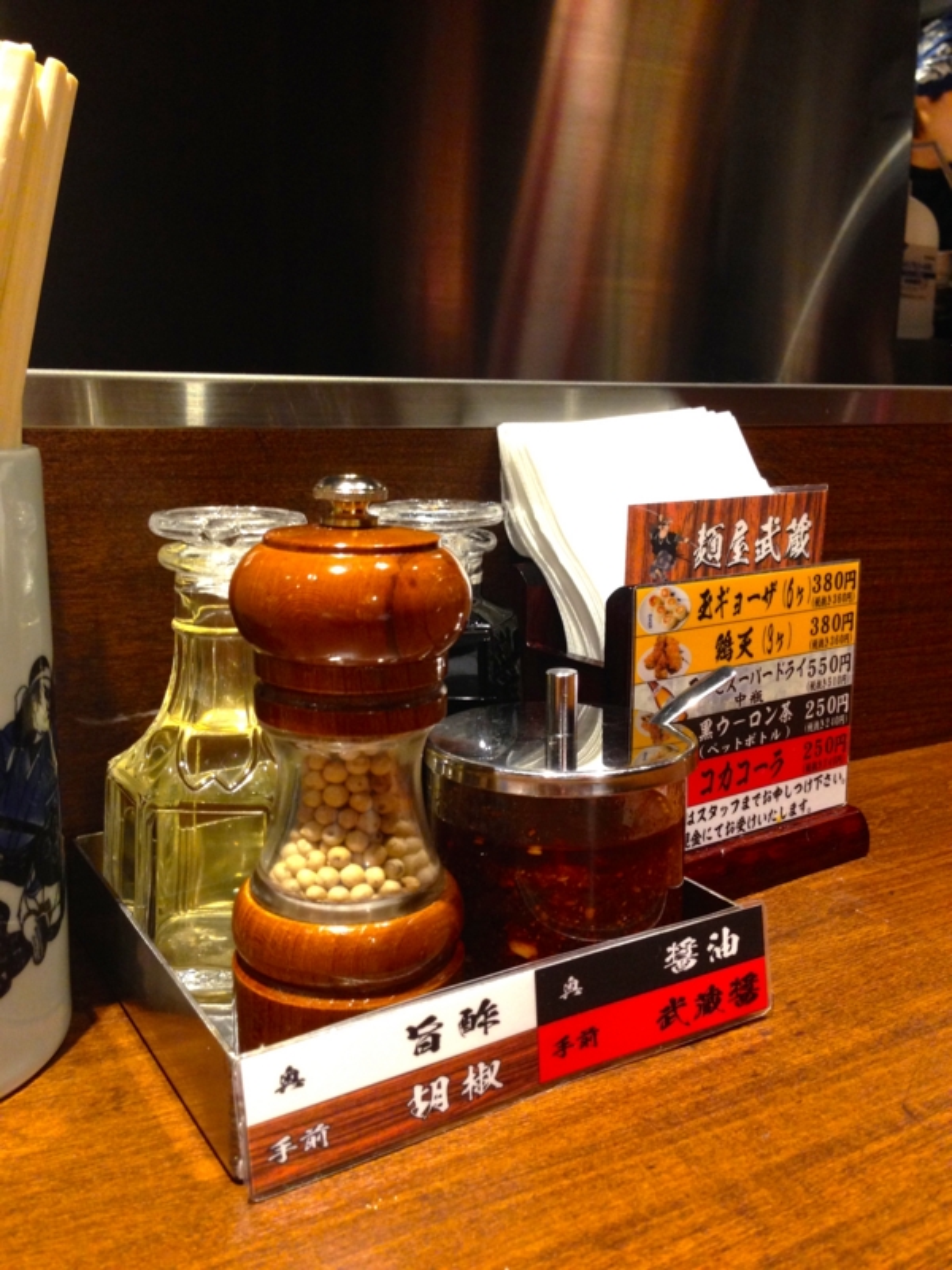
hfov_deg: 42.9
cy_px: 635
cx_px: 476
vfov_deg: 55.4
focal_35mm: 33
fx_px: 1210
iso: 160
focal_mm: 4.12
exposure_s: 1/20
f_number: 2.4
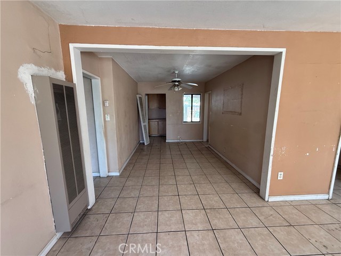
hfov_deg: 102.1
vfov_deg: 85.7
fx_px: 138
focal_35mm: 14
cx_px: 170
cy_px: 128
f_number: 2.2
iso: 250
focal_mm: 2.22
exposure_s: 1/99
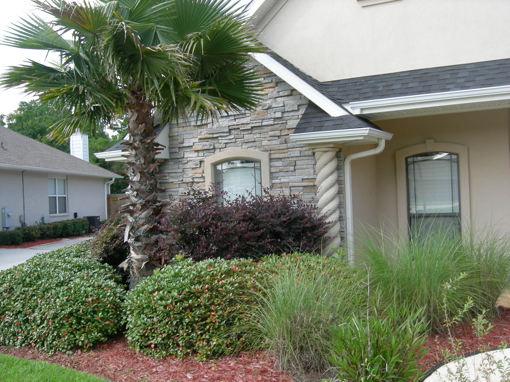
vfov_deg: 39.7
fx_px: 530
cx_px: 255
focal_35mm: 36
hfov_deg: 51.4
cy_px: 191
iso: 64
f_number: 4.8
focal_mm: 7.5
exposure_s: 1/116
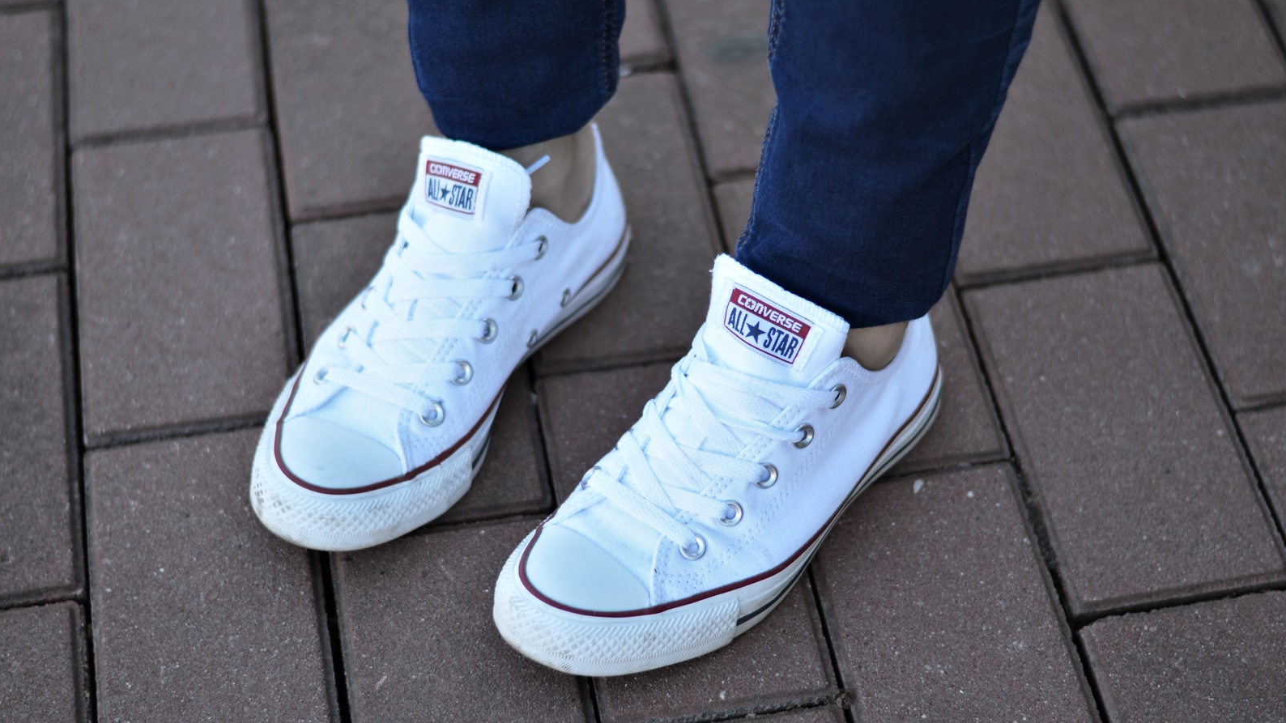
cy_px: 388
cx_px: 644
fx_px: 2694
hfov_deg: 26.9
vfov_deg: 15.3
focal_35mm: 79
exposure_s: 1/500
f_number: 1.8
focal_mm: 50
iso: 100
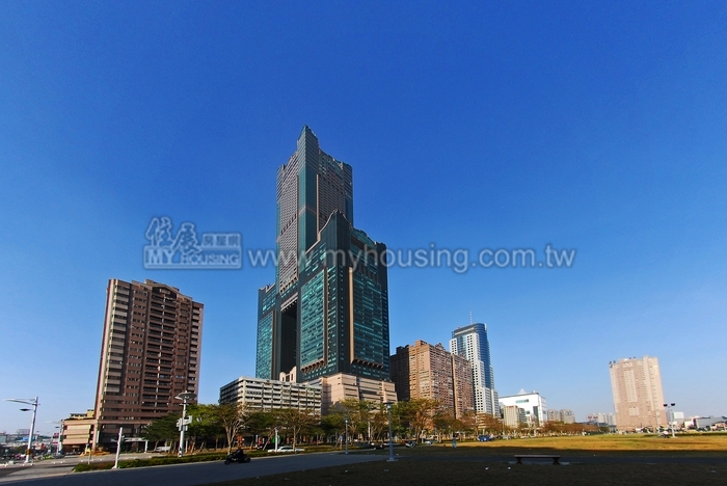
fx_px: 303
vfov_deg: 77.4
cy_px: 243
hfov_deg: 100.3
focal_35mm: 15
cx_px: 364
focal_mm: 10
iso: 200
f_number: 18
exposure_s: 1/60
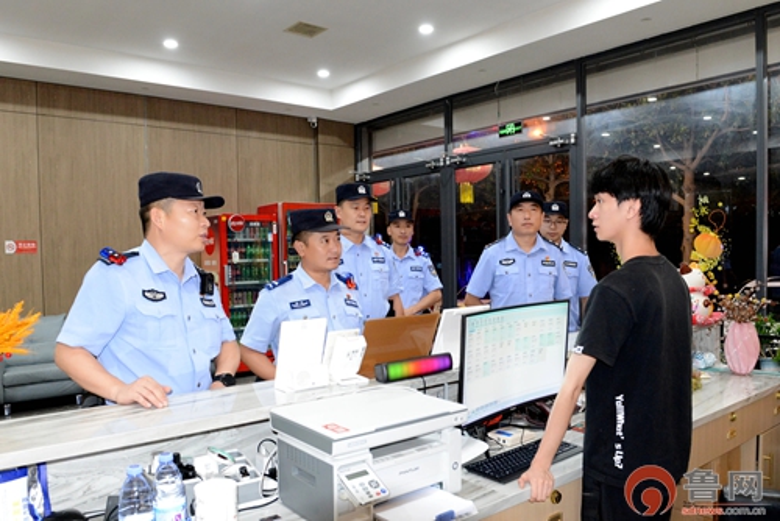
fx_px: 520
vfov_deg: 53.2
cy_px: 260
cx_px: 390
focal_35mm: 24
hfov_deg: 73.7
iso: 4000
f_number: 6.3
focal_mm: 24
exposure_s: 1/80
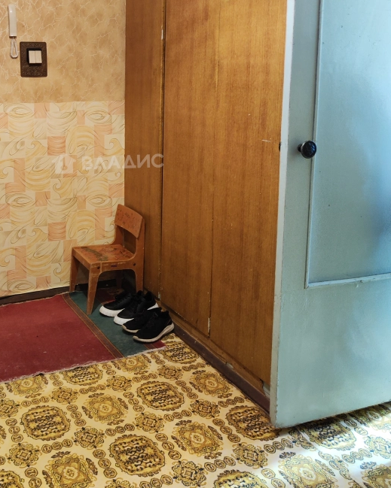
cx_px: 108
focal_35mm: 39
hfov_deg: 37.5
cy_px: 162
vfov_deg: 46.1
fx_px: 564
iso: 470
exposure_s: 1/25
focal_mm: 5.59
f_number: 1.88
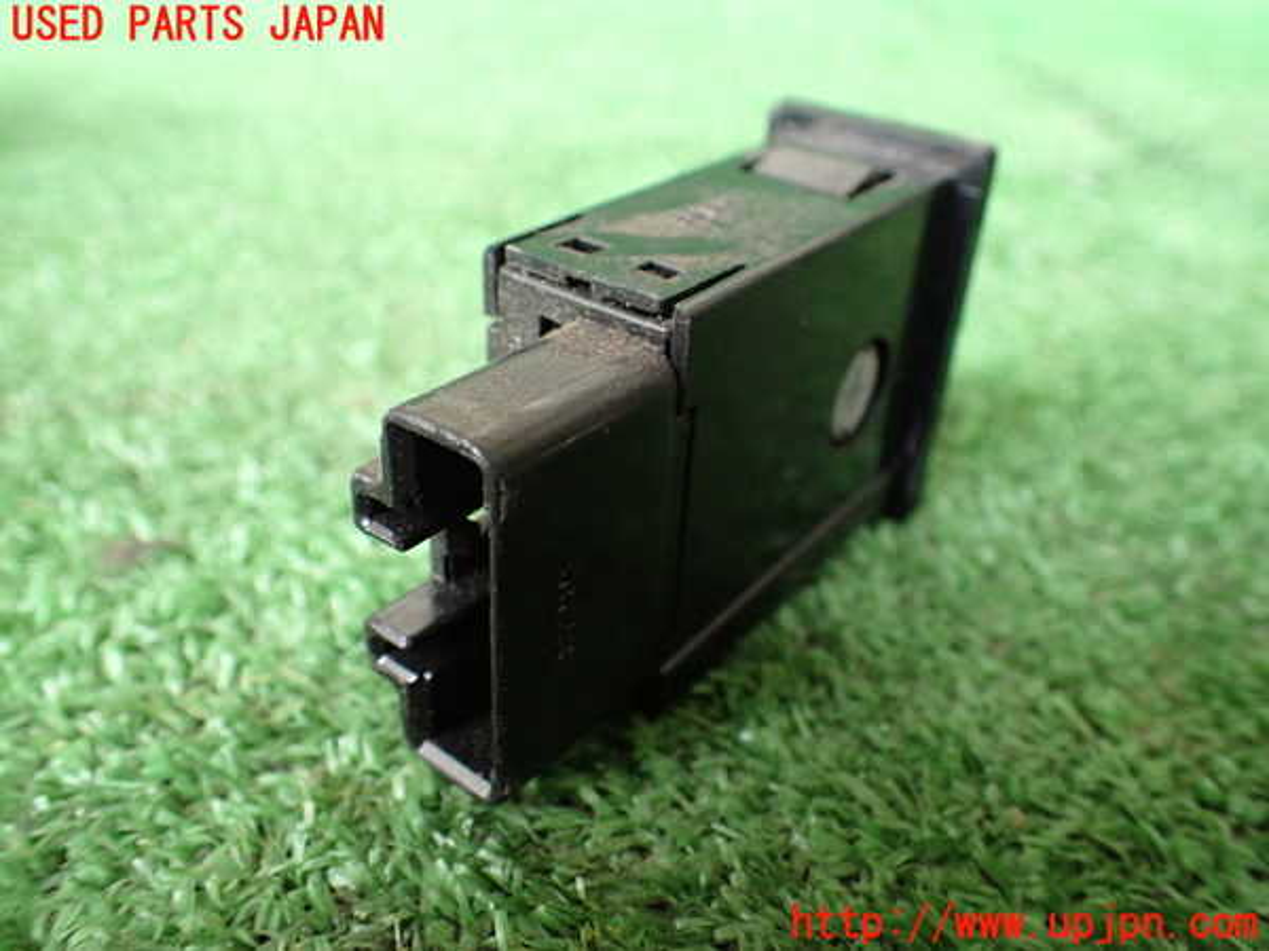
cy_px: 476
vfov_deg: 46.8
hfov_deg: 60.0
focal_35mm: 30
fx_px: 1100
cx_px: 634
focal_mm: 5.4
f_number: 2.3
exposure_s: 1/125
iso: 640
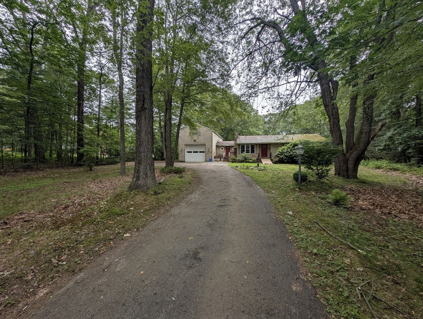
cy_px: 160
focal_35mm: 12
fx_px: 147
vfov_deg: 94.6
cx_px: 212
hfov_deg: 110.5
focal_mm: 2.23
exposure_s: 1/600
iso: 39
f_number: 1.95
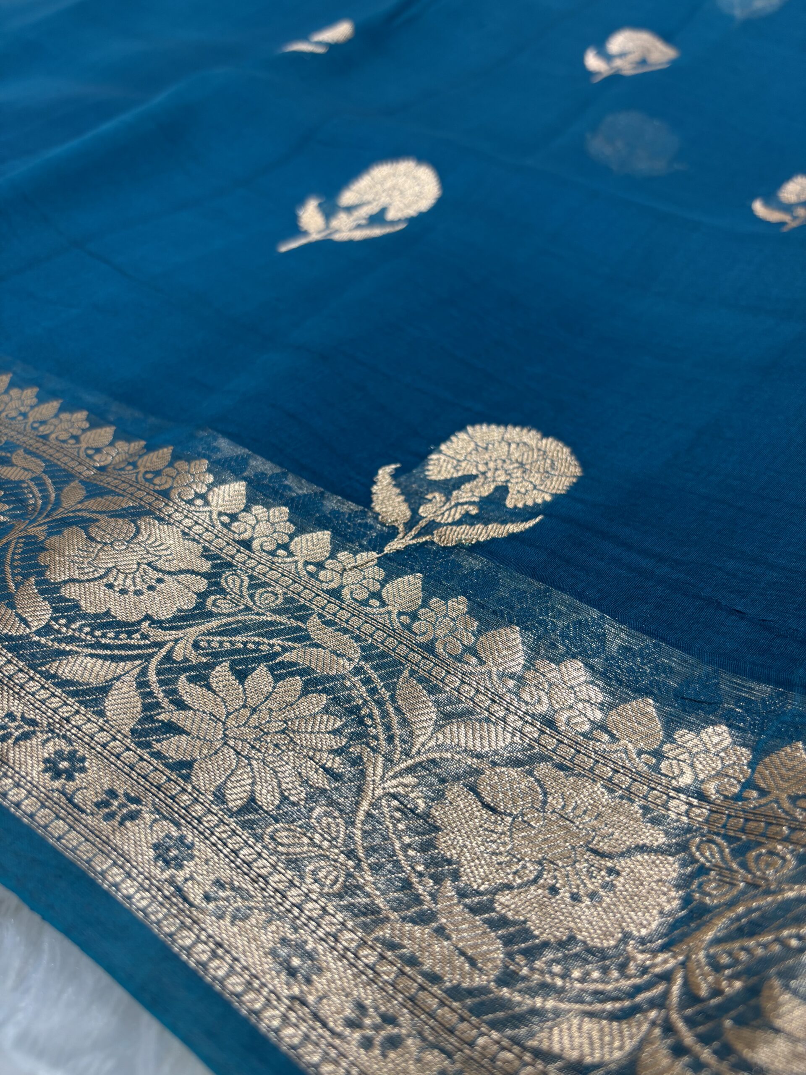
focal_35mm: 26
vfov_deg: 67.3
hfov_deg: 53.1
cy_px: 538
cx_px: 403
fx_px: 807
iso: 80
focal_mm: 5.96
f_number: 1.6
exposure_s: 1/50
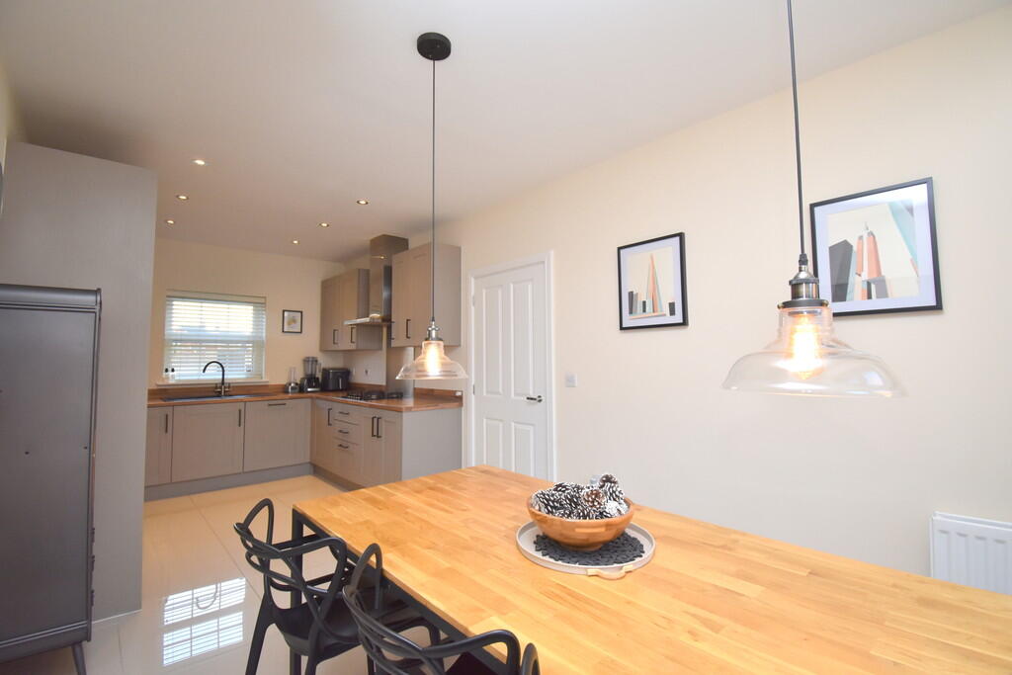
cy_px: 338
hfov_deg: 100.4
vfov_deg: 77.3
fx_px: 422
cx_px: 506
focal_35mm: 15
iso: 720
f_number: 5
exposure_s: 1/200
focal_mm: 10
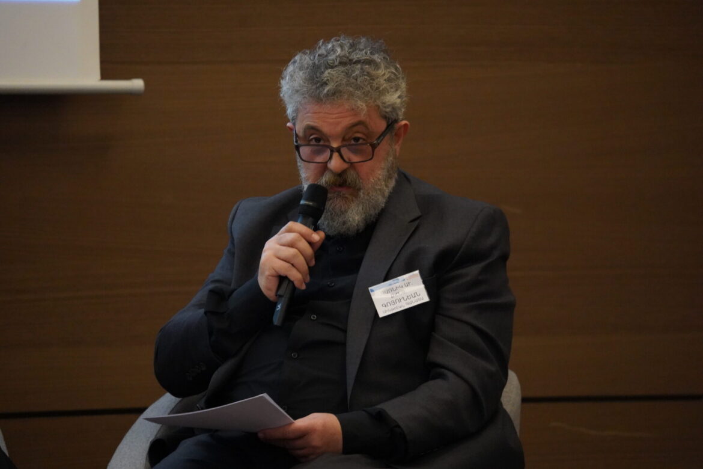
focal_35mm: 499
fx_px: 9736
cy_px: 234
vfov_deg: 2.8
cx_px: 352
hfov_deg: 4.1
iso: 10000
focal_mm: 498.6
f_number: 6.3
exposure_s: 1/250
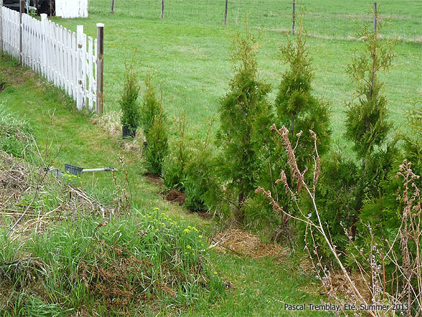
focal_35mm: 62
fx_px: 756
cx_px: 211
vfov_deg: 23.7
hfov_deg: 31.2
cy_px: 158
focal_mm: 6.4
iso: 100
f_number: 3.6
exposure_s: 1/125
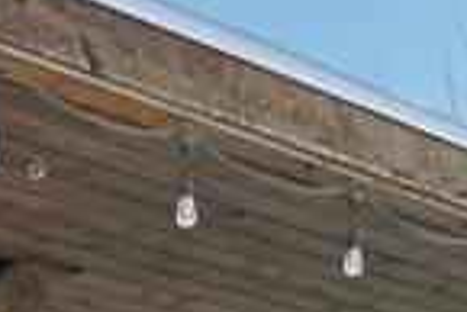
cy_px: 759
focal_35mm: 141
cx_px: 13
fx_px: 1831
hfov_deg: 14.3
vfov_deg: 8.8
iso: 400
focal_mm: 20
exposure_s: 1/1000
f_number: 8
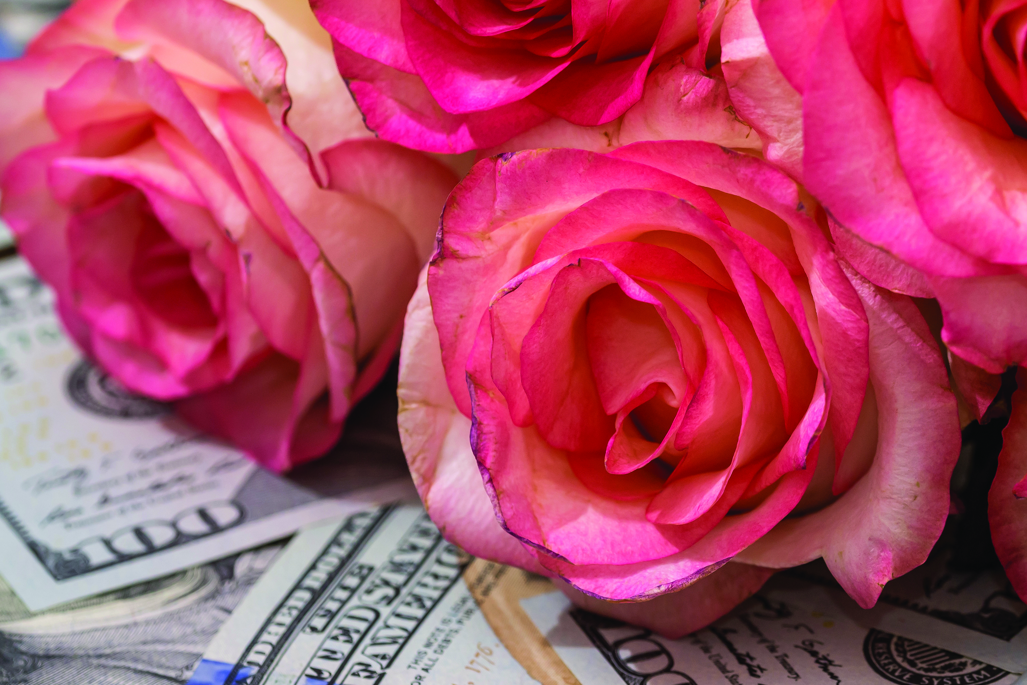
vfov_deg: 6.6
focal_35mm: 208
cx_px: 648
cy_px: 420
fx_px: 5935
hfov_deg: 9.9
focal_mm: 105
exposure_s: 1/200
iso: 320
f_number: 9
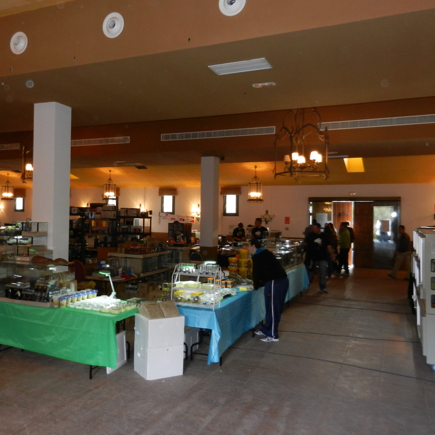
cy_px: 210
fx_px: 441
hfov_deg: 52.3
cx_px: 179
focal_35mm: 31
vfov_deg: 52.5
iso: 320
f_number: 3.5
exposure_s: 1/30
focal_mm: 4.5
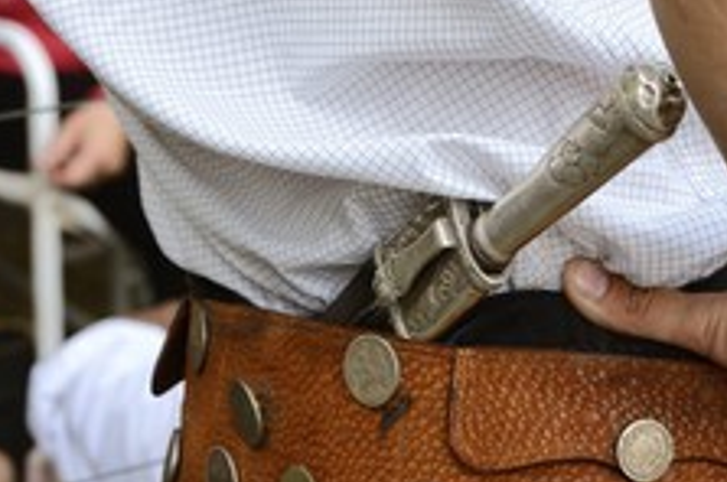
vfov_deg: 10.4
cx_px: 642
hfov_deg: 15.4
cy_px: 287
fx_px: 2662
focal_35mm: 132
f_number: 7.1
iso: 400
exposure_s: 1/160
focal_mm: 70
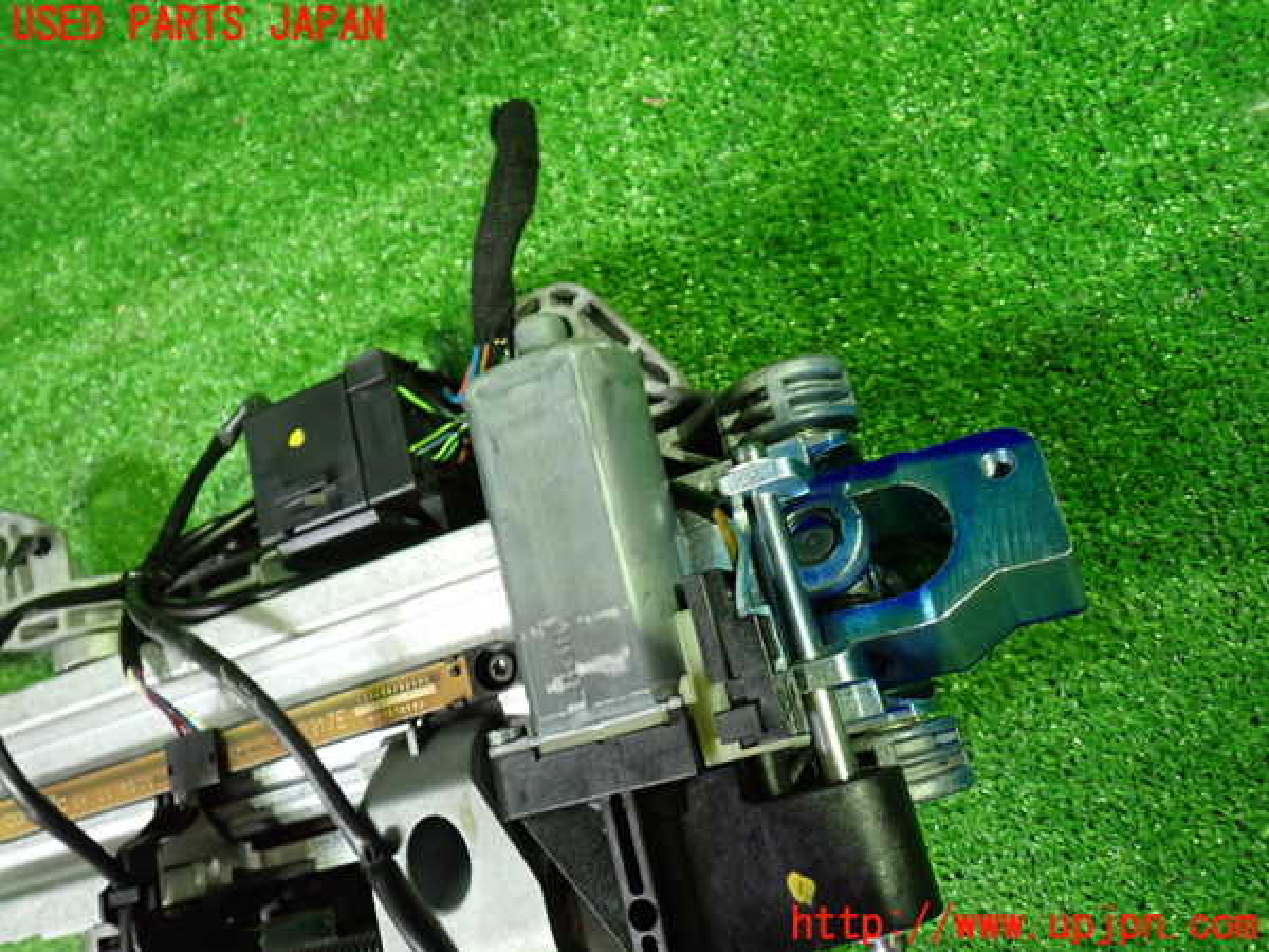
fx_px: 1100
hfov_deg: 60.0
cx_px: 634
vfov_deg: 46.8
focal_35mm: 30
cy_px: 476
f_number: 2.3
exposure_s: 1/30
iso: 640
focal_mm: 5.4
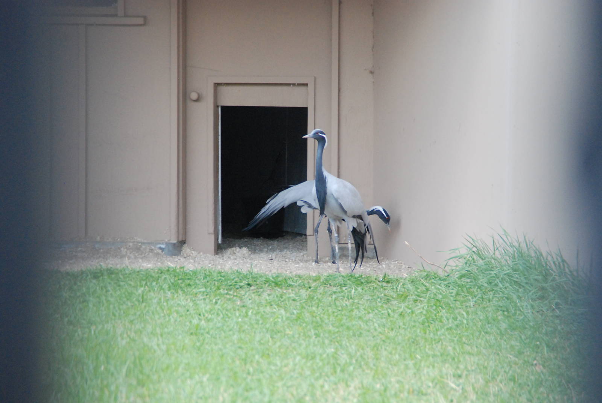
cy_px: 202
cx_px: 301
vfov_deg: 4.6
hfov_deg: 6.9
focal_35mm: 300
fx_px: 5023
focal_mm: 200
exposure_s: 1/500
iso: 1600
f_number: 6.3
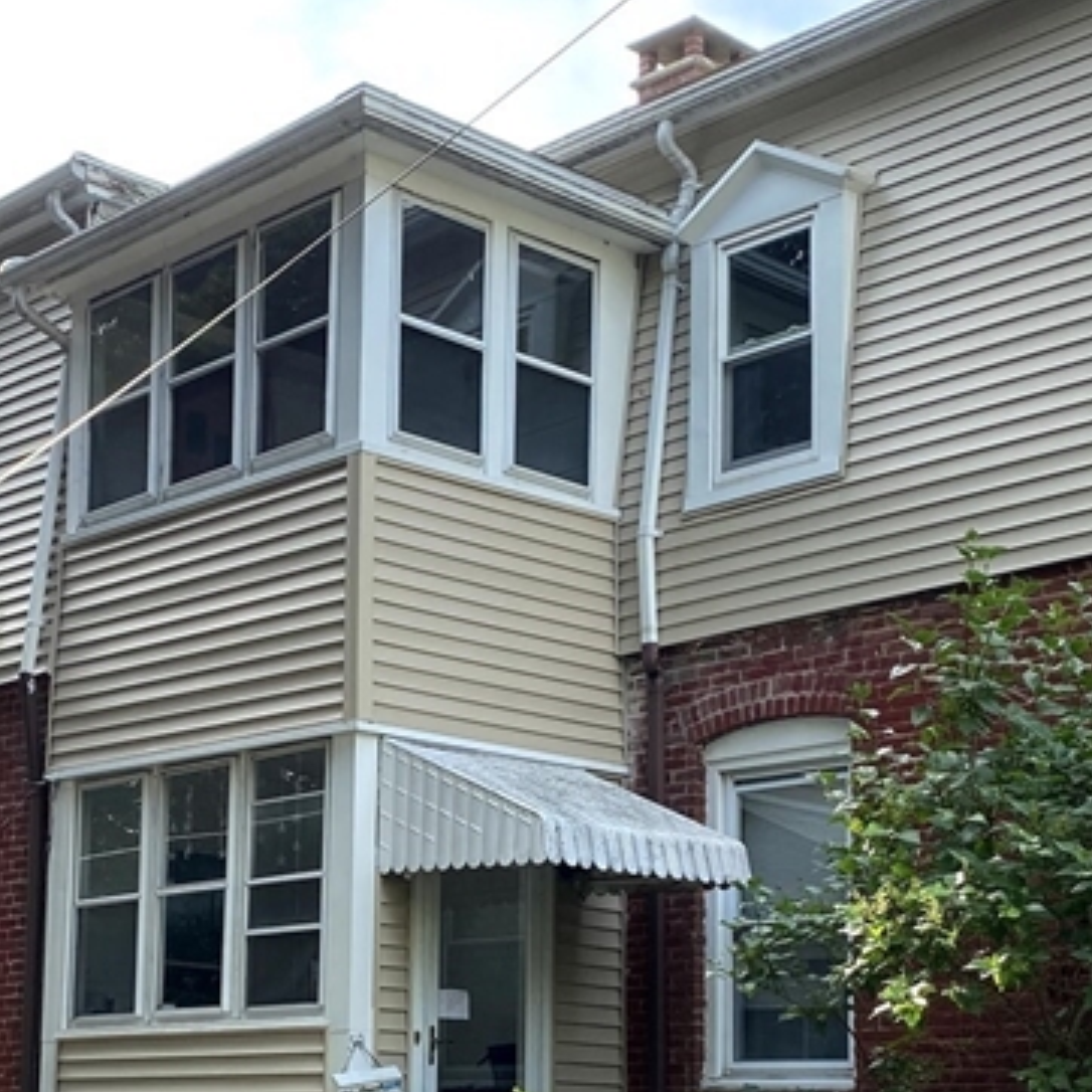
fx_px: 2320
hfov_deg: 26.3
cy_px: 860
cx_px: 326
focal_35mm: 65
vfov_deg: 26.1
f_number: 1.8
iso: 32
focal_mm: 4.25
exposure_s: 1/805
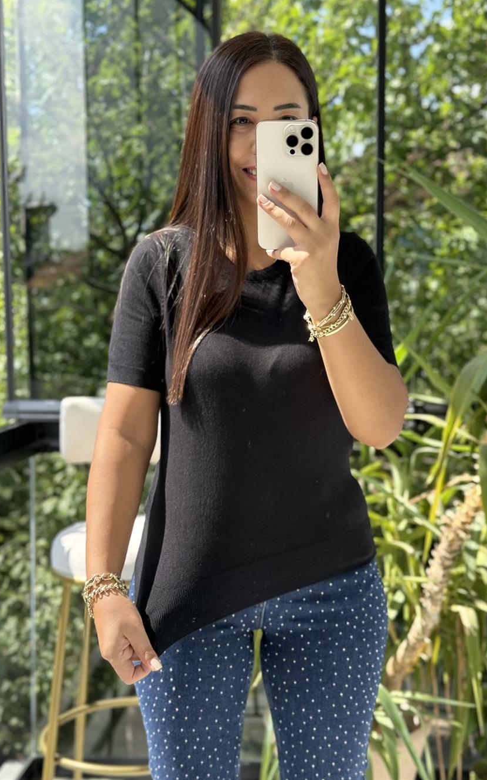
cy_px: 390
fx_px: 1083
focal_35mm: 51
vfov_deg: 39.6
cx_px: 284
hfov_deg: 25.3
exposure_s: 1/574
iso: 64
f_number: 1.78
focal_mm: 6.76
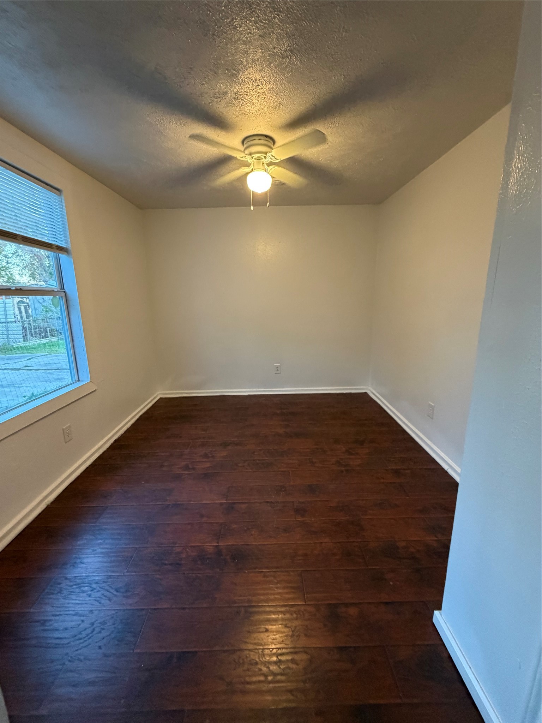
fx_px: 292
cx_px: 271
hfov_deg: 85.7
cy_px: 362
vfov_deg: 102.1
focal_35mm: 14
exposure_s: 1/60
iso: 500
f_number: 2.2
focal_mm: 2.22
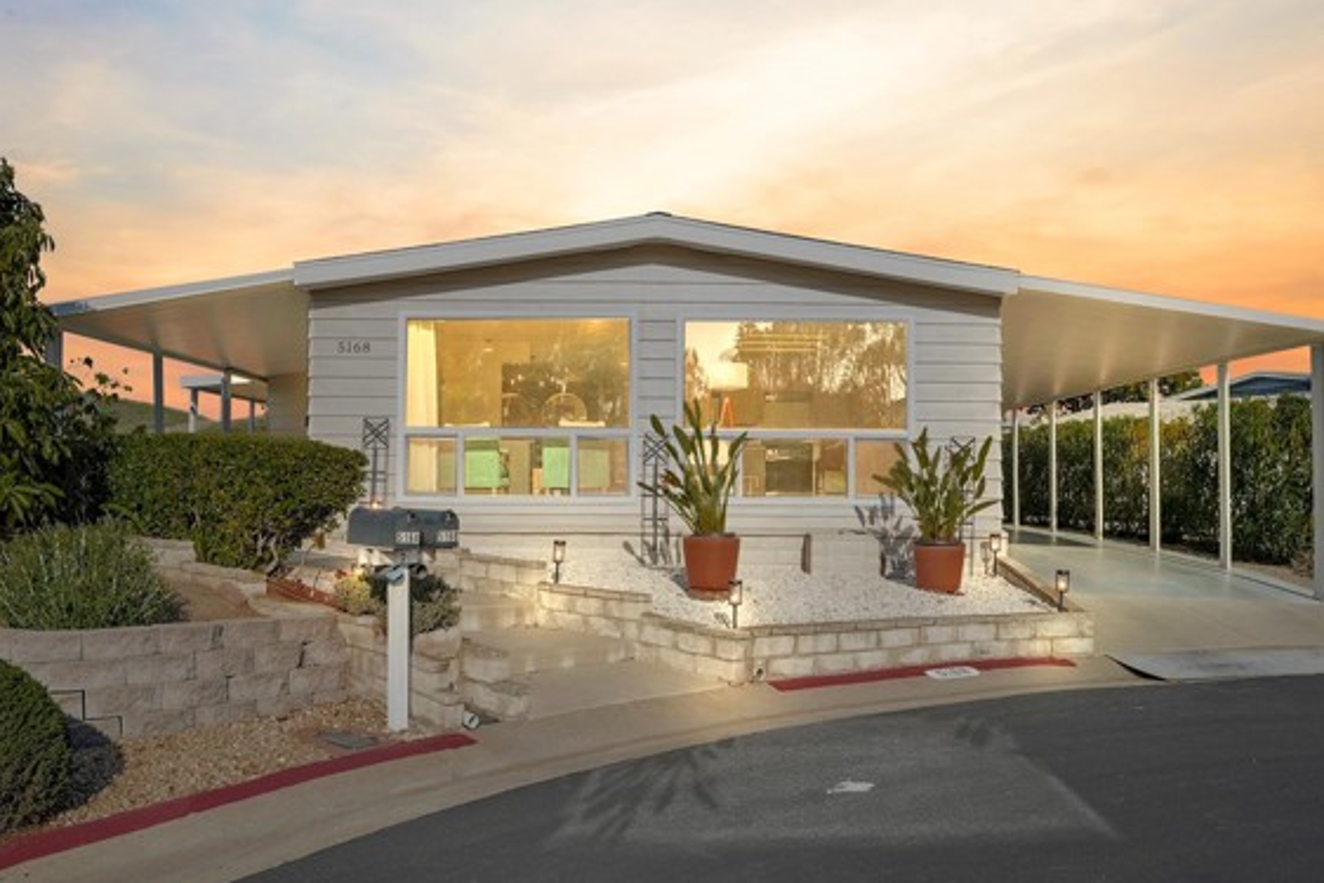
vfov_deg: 40.0
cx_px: 653
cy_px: 463
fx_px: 1214
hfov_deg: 57.2
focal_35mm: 33
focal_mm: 29
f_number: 9
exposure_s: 1/200
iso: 100
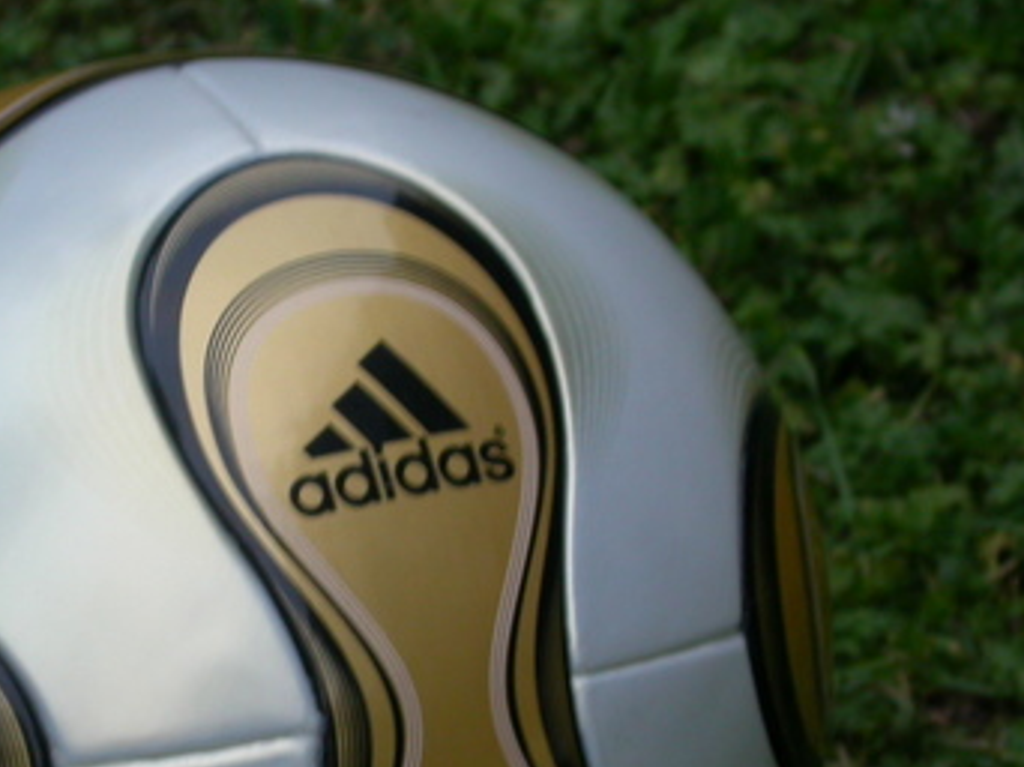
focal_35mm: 191
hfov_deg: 10.3
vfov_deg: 7.8
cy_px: 632
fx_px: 5646
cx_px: 260
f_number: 4
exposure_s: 1/22.4
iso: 100
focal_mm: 21.1
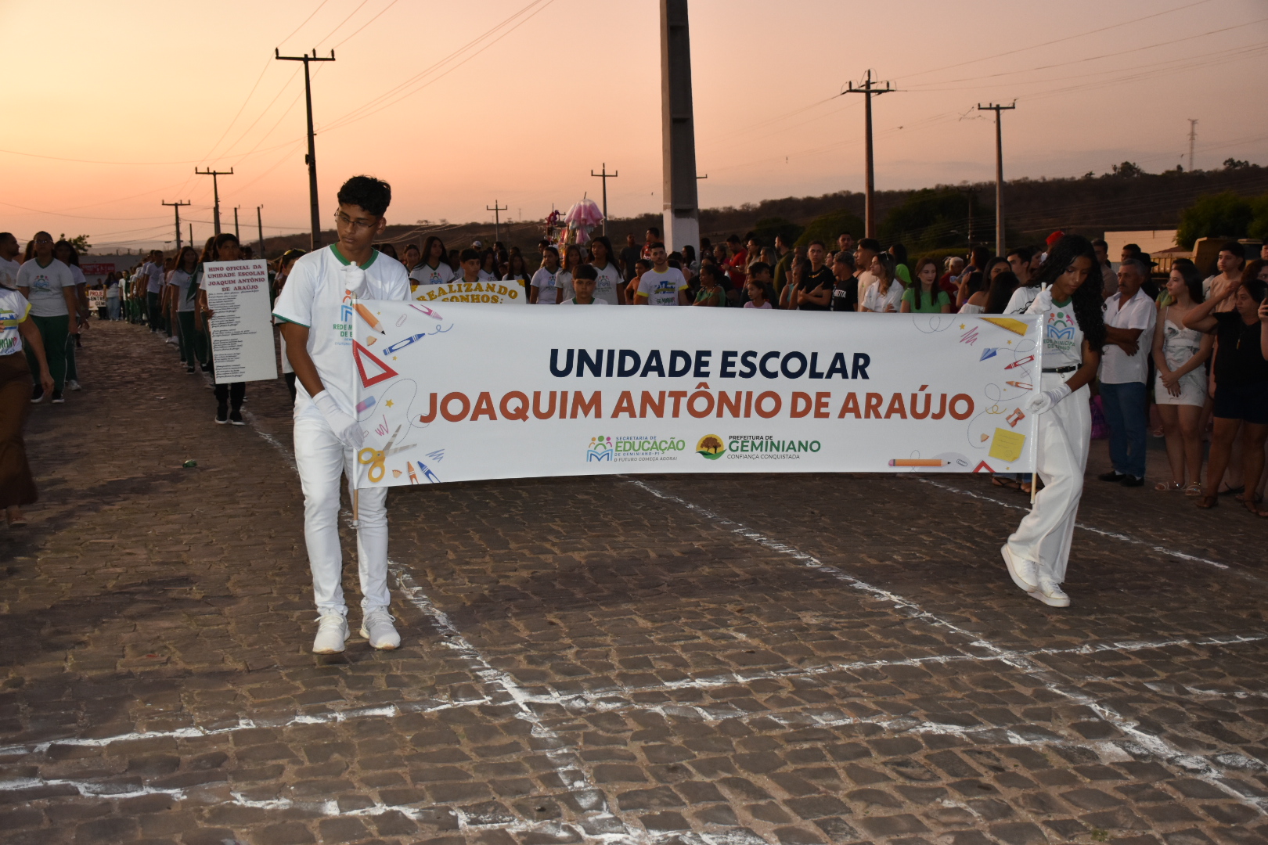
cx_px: 634
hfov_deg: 47.9
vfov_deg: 33.0
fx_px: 1426
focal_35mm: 40
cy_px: 422
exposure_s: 1/100
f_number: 4.5
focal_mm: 27
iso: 1250
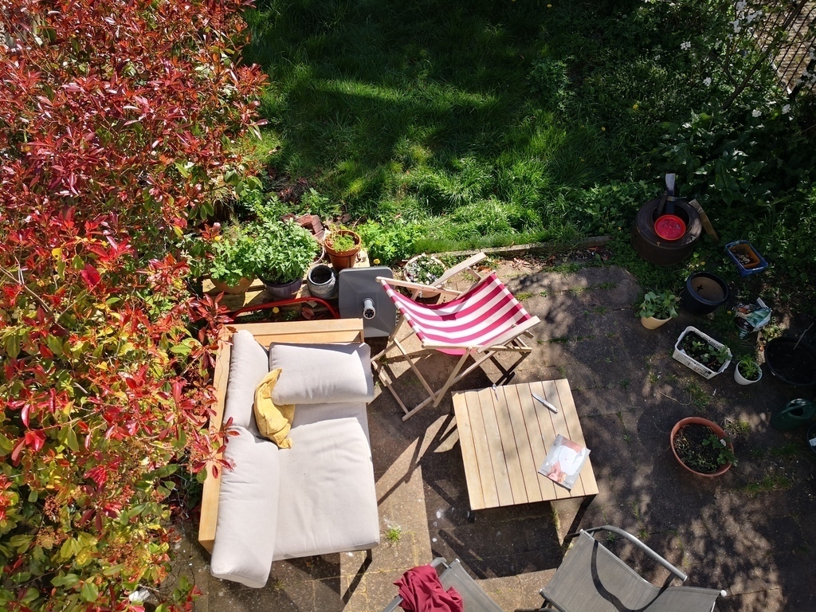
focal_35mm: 27
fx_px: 636
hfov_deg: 65.3
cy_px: 306
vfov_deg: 51.4
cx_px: 408
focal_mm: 3.95
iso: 50
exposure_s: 1/1199
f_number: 1.6
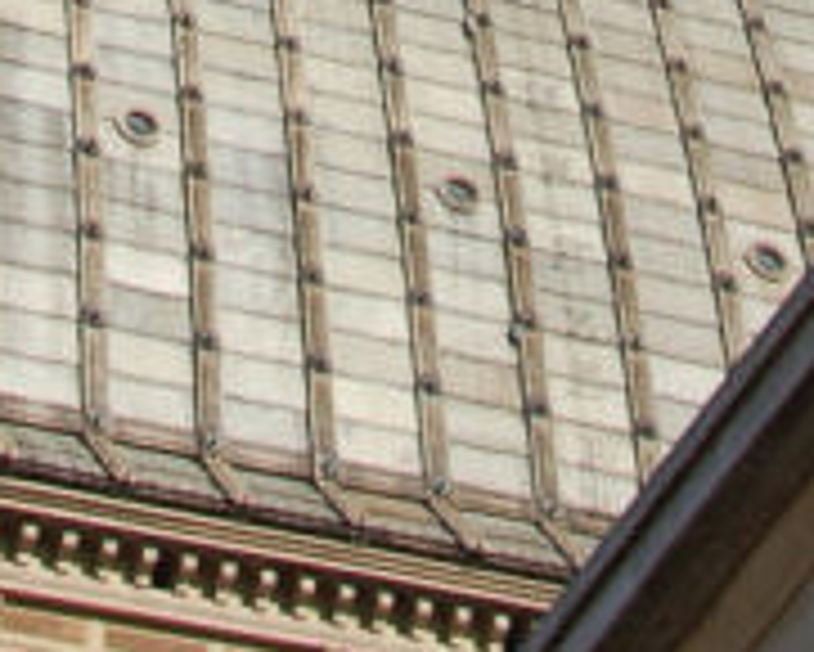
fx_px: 5174
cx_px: 443
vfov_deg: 6.6
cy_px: -1214
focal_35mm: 215
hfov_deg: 9.0
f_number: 10
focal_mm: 27
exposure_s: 1/400
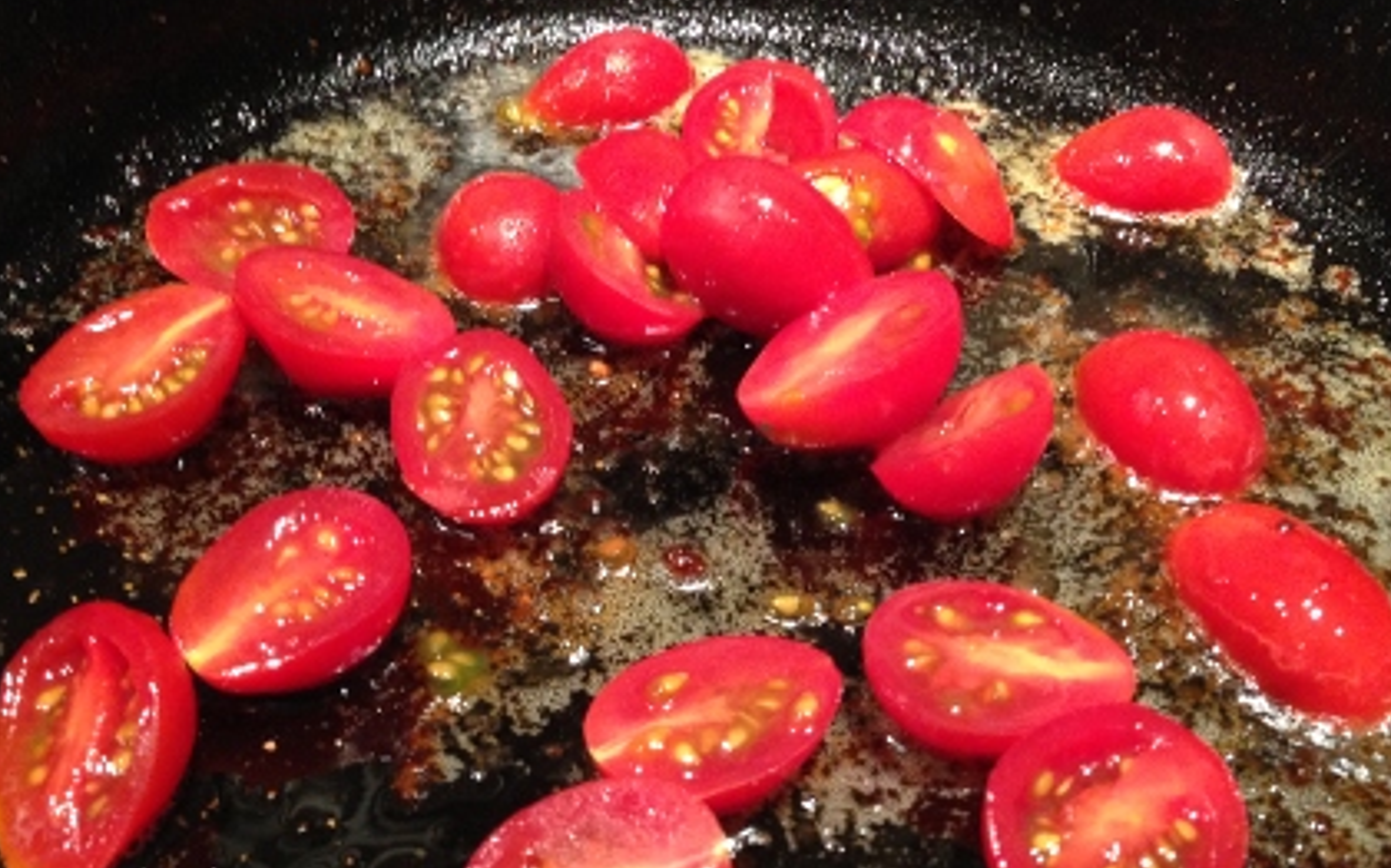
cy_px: 543
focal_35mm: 40
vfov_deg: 31.8
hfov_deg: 49.3
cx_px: 696
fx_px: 1516
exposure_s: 1/20
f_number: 2.4
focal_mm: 4.12
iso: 250
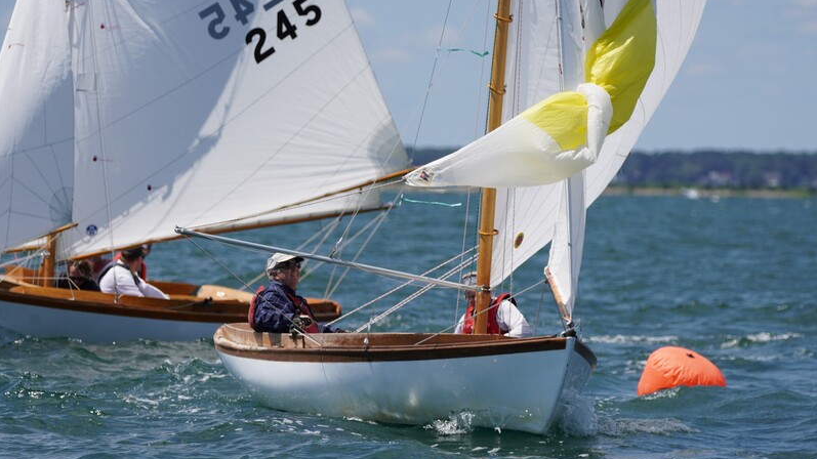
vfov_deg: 3.0
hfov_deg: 5.3
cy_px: 262
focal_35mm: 410
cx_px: 408
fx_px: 8881
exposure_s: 1/1600
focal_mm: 260
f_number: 5.6
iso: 200
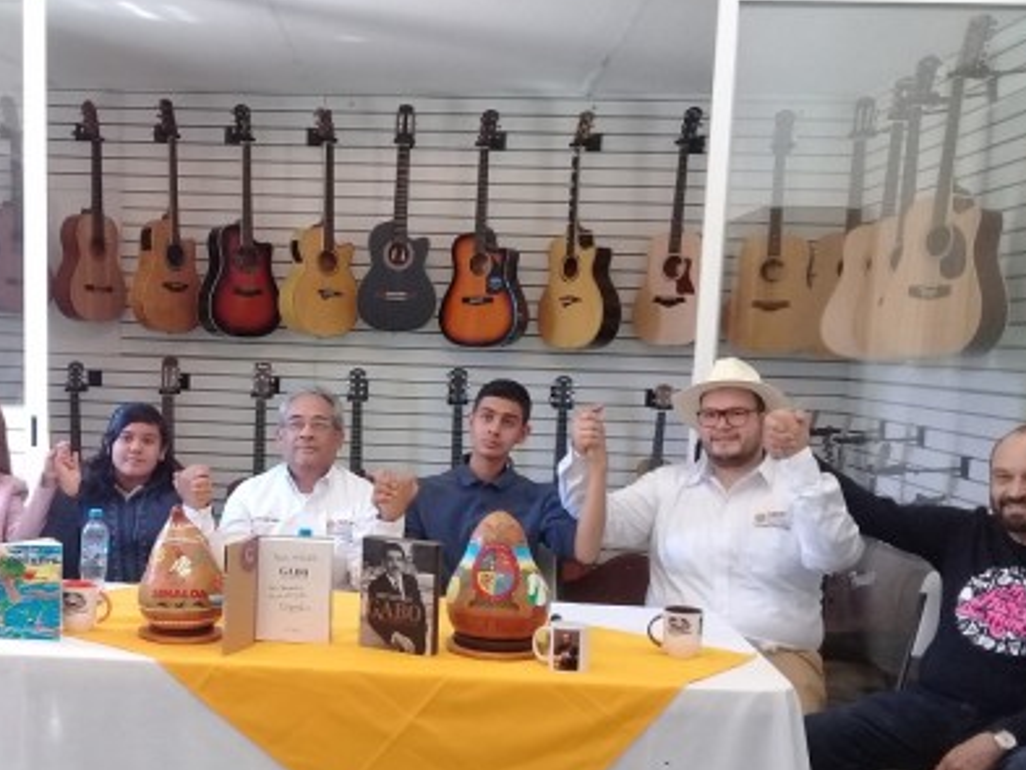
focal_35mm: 42
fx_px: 1245
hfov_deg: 44.1
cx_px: 341
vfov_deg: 34.2
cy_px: 485
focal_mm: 3.3
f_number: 2.2
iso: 200
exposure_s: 1/30
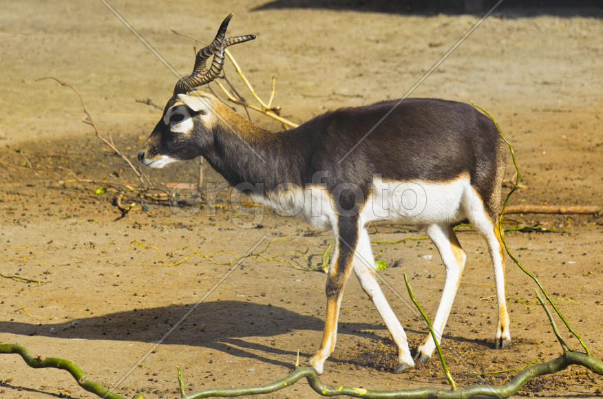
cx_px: 302
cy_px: 200
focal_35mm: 183
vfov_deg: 7.5
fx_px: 3059
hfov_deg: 11.3
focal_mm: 122
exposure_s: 1/350
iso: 100
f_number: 5.6
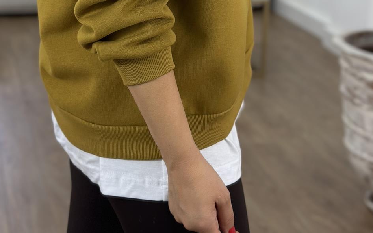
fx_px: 874
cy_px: -53
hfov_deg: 24.1
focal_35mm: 86
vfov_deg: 14.7
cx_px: 180
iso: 80
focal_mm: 6.86
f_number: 1.78
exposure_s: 1/141
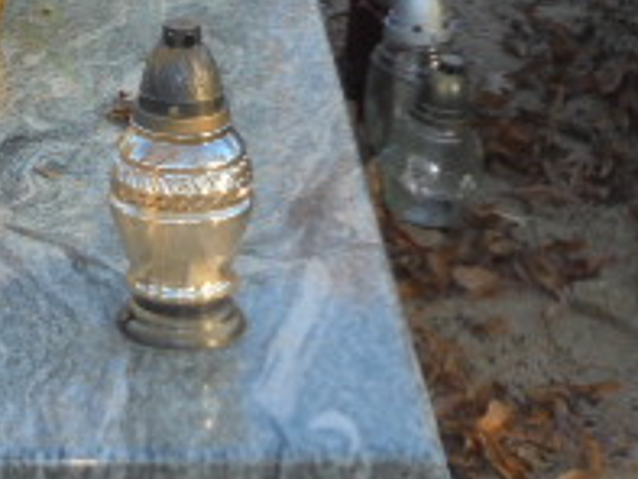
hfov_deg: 12.2
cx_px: -29
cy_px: -107
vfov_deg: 9.2
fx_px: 2932
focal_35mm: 159
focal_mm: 8.9
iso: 100
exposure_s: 1/50
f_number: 4.8
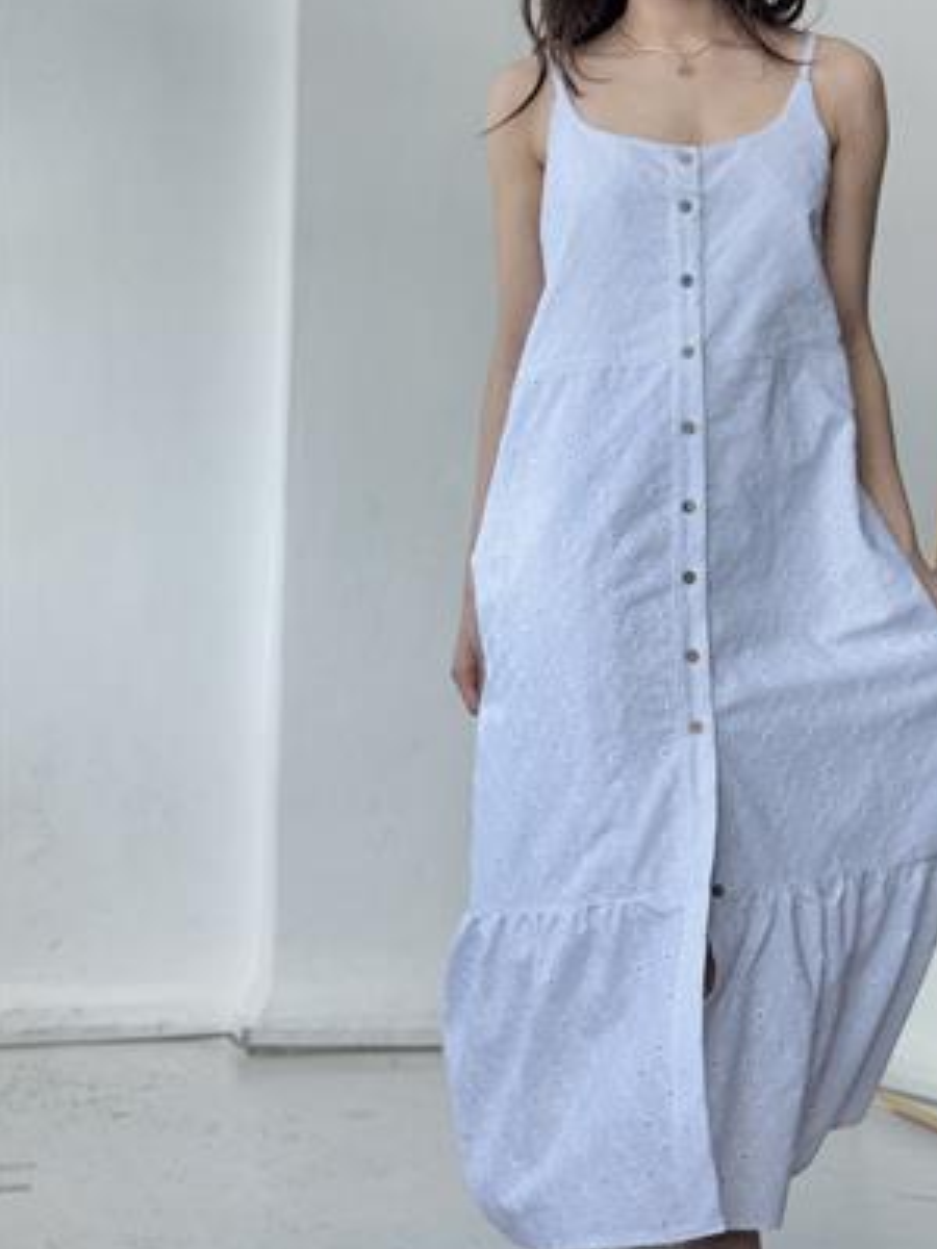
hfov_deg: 22.8
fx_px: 2310
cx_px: 612
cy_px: 517
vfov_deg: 30.2
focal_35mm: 64
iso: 64
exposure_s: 1/176
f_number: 1.78
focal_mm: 6.76
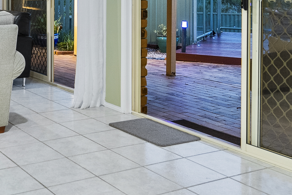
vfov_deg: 22.8
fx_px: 463
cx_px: 19
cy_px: -3
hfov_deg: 32.9
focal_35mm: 57
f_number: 2.8
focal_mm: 17
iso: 500
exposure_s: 1/20
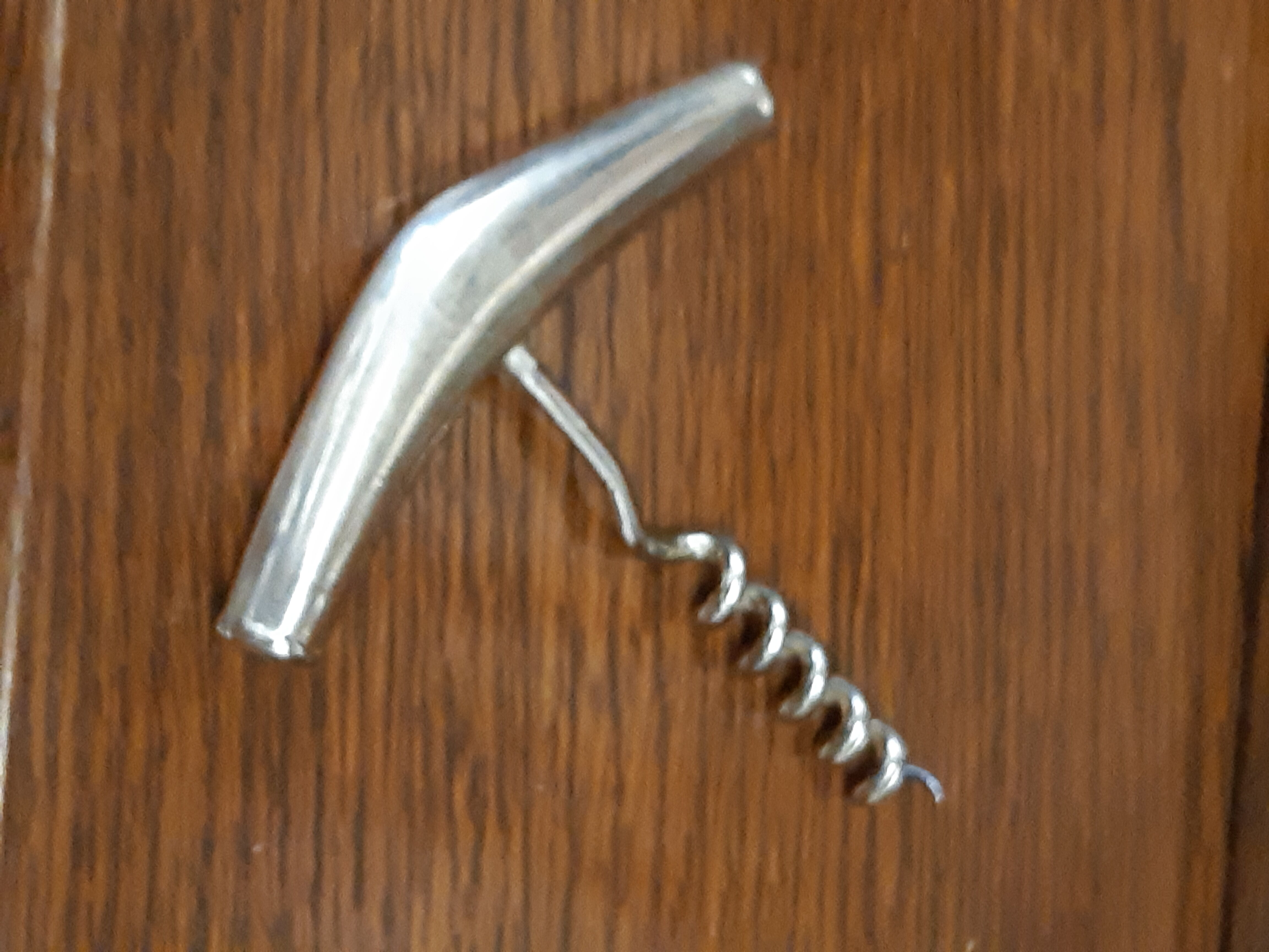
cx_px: 634
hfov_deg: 67.3
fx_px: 953
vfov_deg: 53.1
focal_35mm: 26
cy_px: 476
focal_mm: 3.93
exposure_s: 1/25
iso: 500
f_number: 1.7
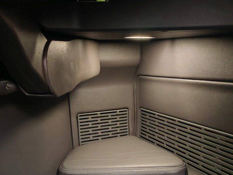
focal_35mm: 36
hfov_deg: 51.1
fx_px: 242
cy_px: 117
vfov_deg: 39.2
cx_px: 135
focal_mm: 5.3
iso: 2000
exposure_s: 1/14
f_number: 1.9
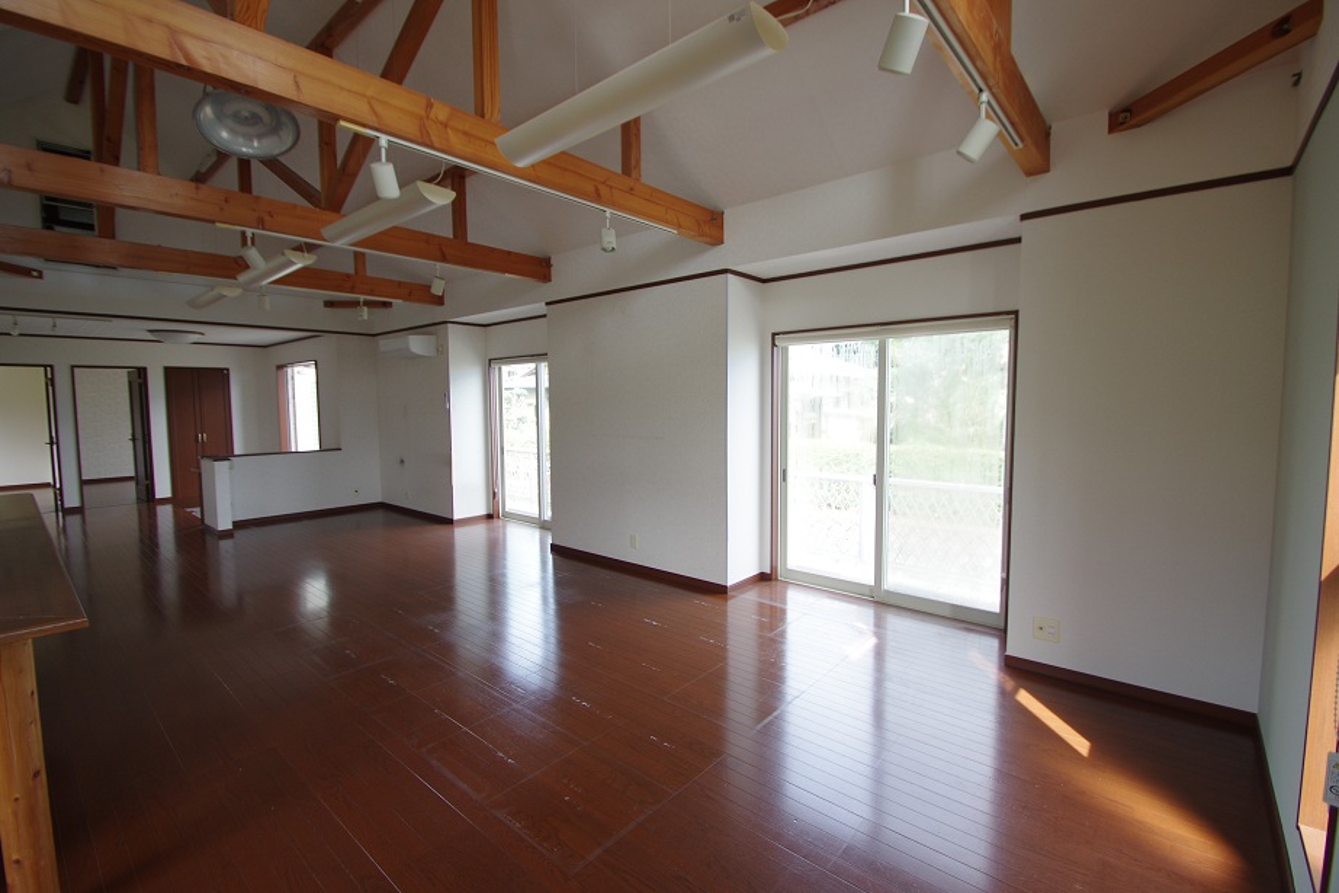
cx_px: 670
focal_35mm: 15
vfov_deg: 77.3
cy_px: 446
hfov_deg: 100.4
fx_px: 558
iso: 200
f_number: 5
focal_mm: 10
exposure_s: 1/60
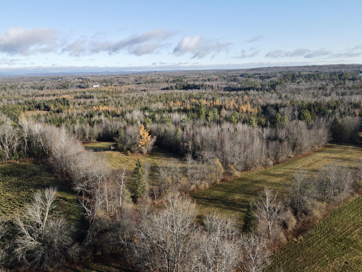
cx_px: 181
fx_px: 251
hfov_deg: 71.6
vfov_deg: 56.8
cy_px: 136
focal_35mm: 24
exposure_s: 1/350
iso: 100
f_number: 2.8
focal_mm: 4.5
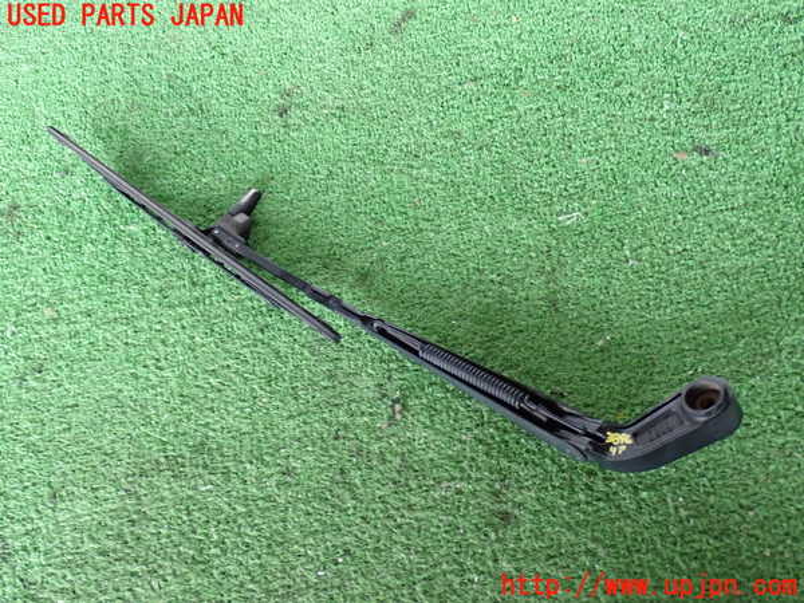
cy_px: 302
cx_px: 402
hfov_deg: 49.0
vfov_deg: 37.7
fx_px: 883
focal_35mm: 38
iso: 800
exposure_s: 1/40
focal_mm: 6.83
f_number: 2.7
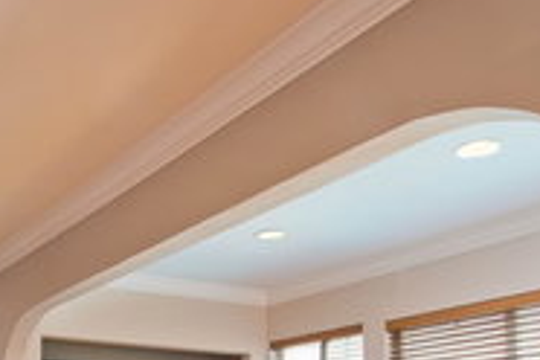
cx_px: 44
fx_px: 735
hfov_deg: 37.4
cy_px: 441
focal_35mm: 49
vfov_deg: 24.7
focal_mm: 19
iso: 400
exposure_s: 1/160
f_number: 7.1
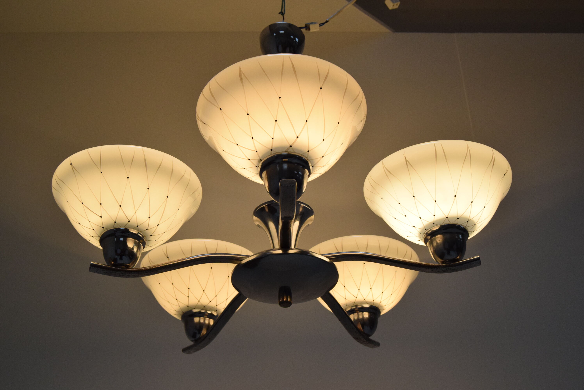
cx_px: 292
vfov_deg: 29.9
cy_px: 195
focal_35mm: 45
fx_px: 731
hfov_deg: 43.6
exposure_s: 1/250
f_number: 8
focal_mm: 30
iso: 1600
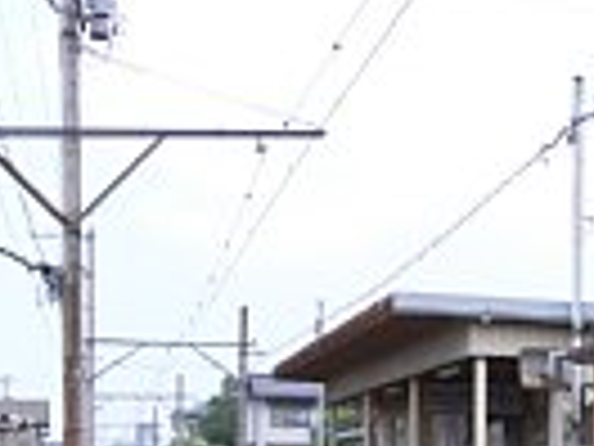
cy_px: 545
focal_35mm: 106
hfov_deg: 18.4
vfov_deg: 13.5
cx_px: 459
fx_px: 1819
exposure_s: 1/160
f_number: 5.6
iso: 80
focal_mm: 7.4
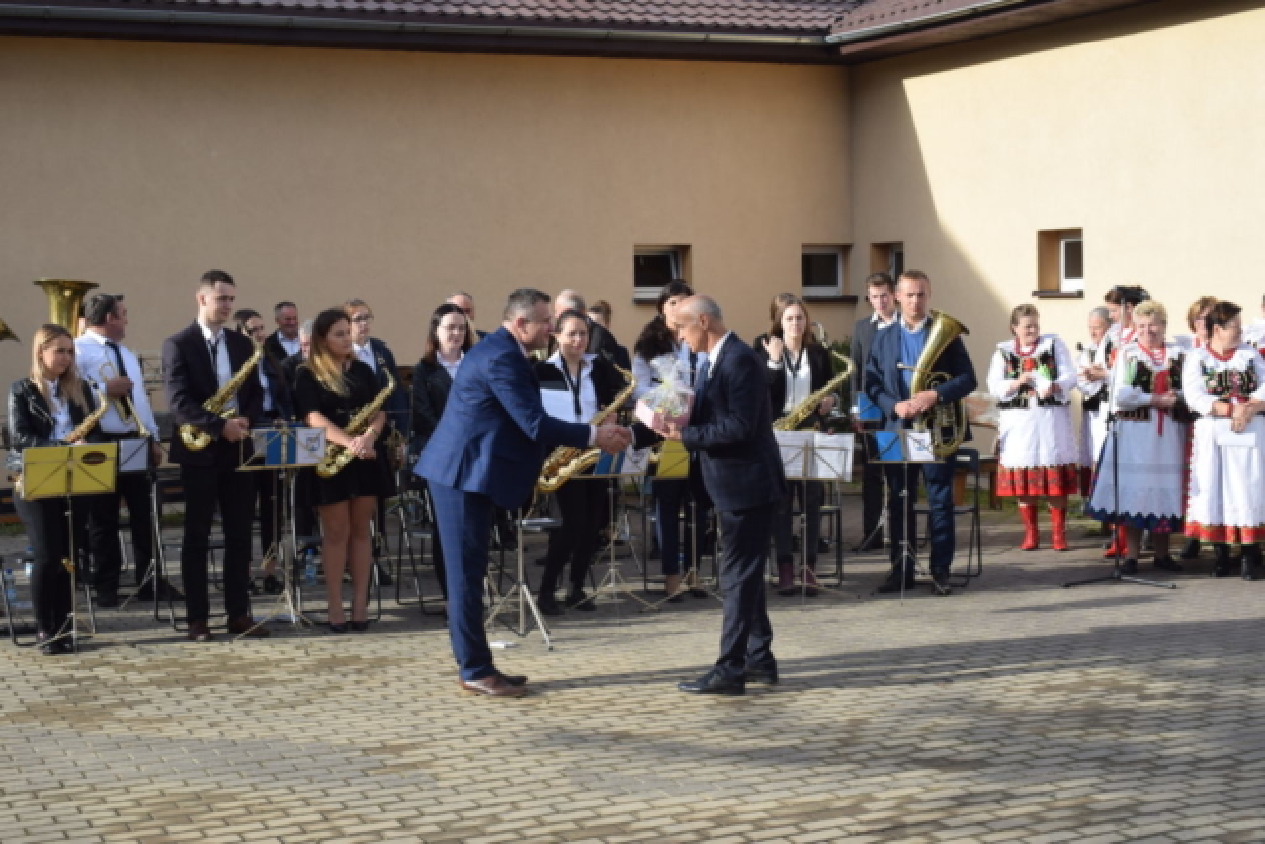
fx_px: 1898
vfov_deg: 25.1
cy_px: 422
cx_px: 632
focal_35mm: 54
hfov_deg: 36.9
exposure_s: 1/320
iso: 200
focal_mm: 36
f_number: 9
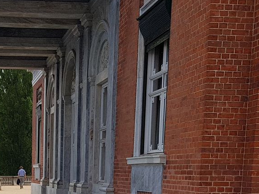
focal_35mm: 73
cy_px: 271
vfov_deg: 18.4
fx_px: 546
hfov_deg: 25.8
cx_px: 25
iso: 50
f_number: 1.7
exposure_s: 1/1916
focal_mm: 4.2
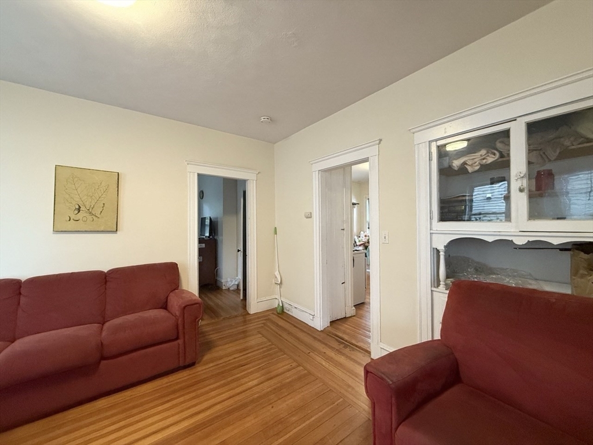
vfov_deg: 85.7
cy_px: 222
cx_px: 296
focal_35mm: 14
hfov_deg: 102.1
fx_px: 240
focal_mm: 2.22
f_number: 2.2
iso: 500
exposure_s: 1/60
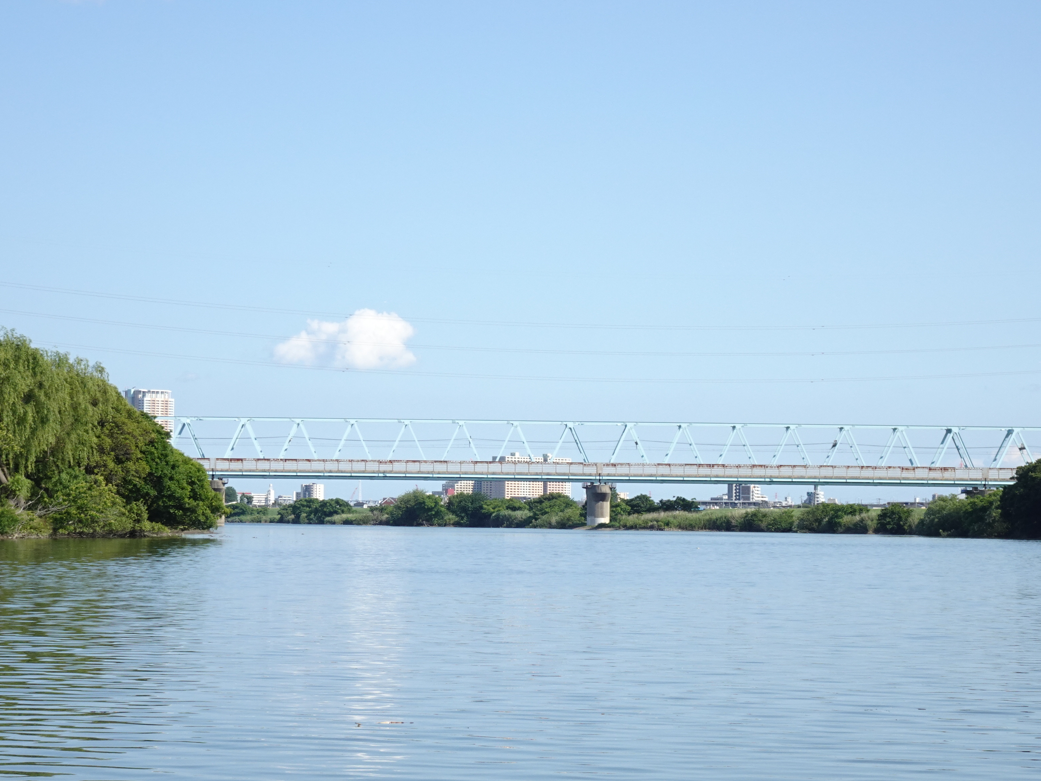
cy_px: 424
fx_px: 3218
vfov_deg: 13.8
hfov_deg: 18.4
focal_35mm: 107
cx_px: 555
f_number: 5
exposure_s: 1/400
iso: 100
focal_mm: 14.29
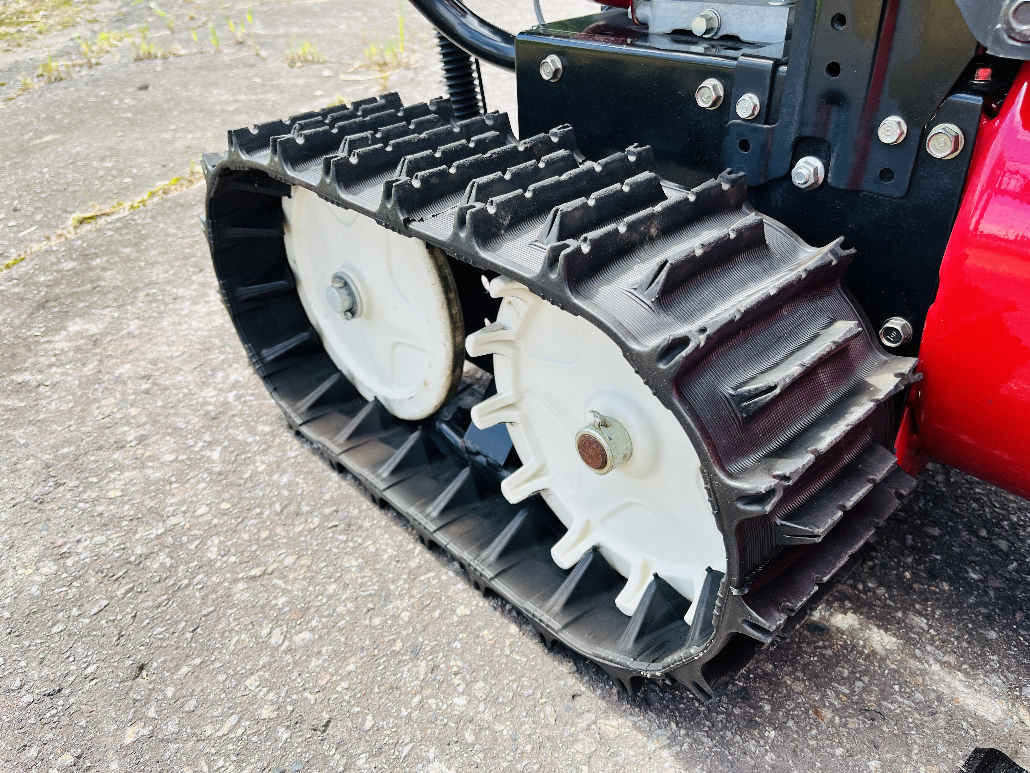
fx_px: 774
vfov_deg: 53.1
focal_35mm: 26
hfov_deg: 67.3
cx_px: 515
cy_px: 386
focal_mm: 5.1
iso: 50
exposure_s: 1/772
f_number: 1.6
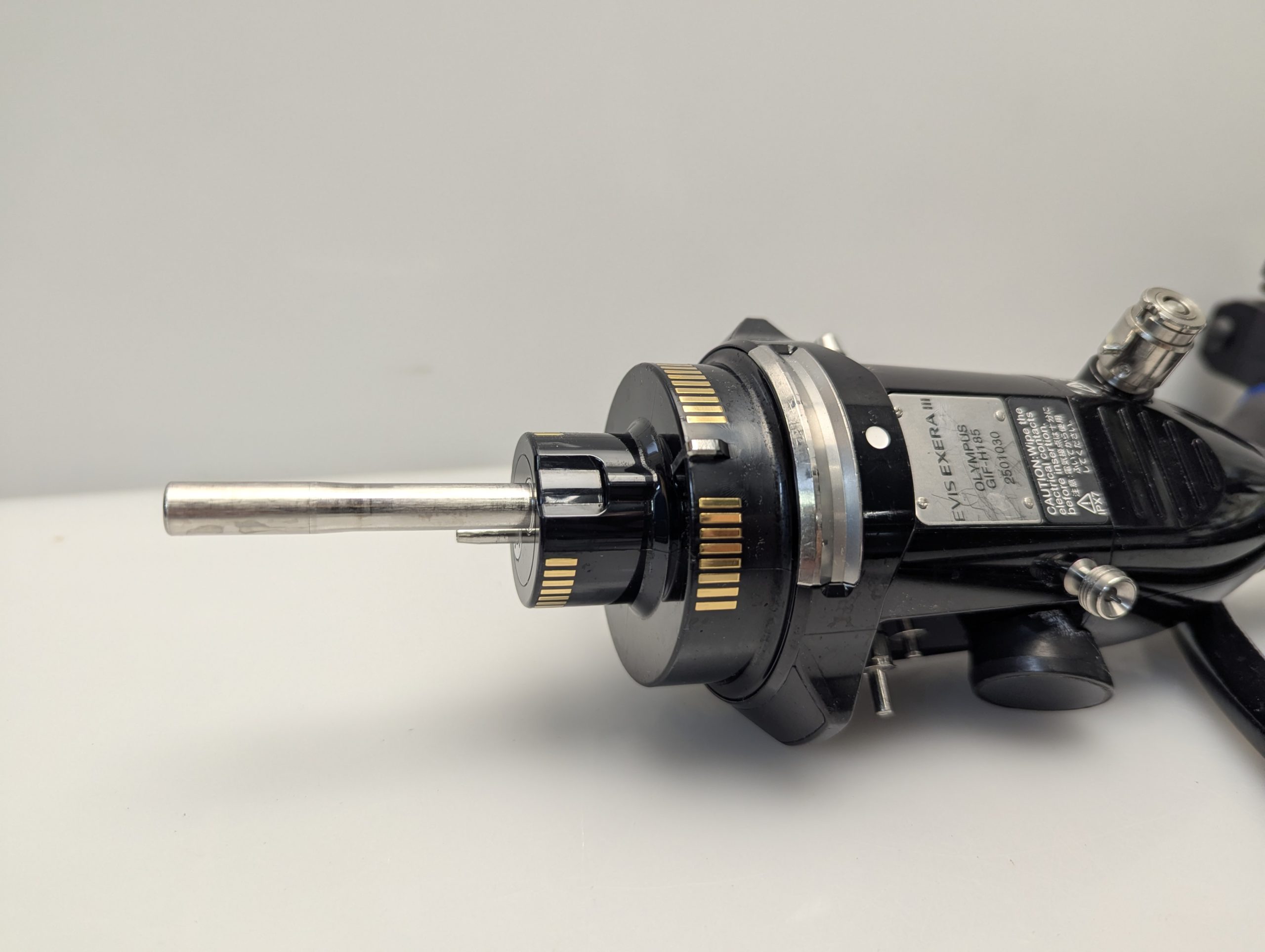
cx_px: 632
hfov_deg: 71.5
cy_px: 476
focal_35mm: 24
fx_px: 878
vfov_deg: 56.9
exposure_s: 1/100
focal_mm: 6.81
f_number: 1.85
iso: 75
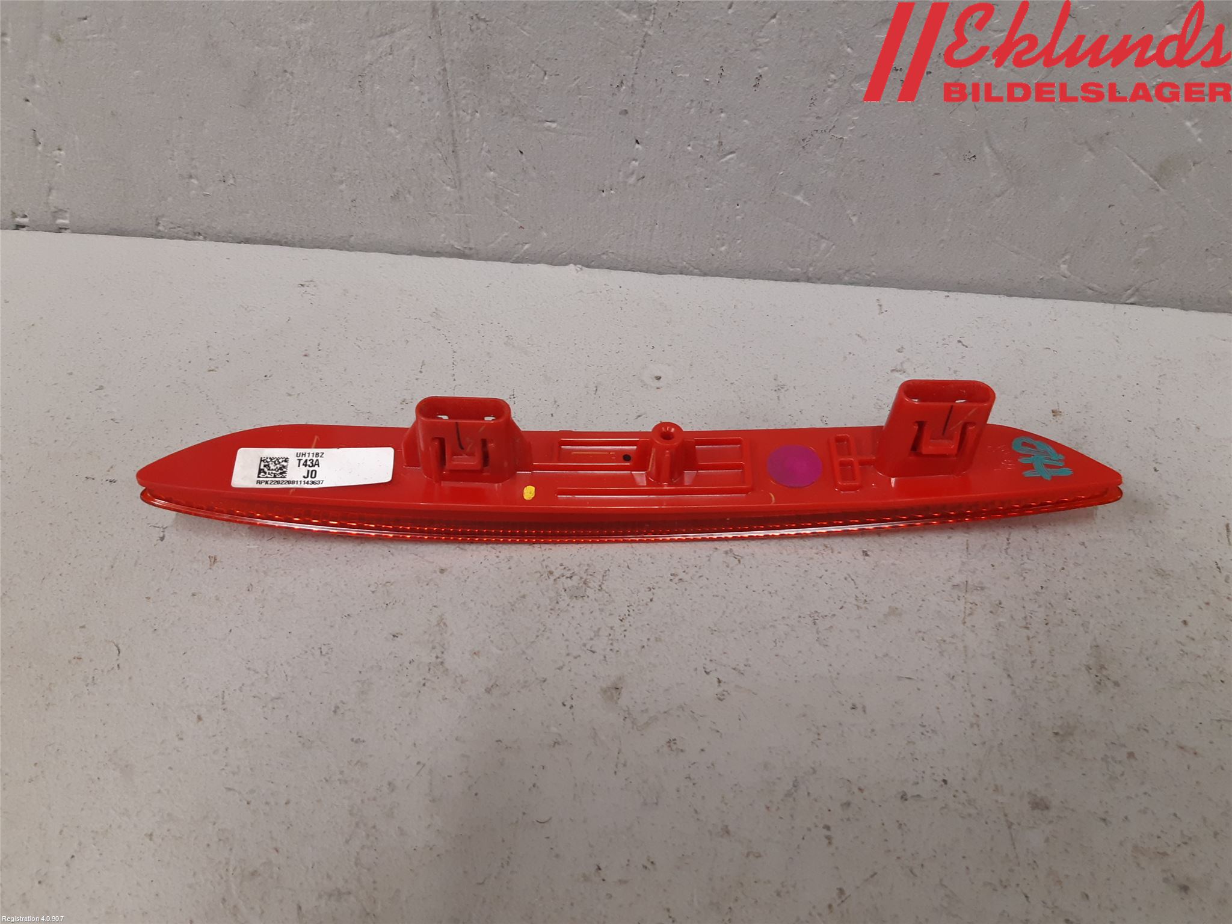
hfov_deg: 67.3
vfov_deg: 53.1
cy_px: 462
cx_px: 616
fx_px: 925
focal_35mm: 26
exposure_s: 1/50
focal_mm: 3.93
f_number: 1.7
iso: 160
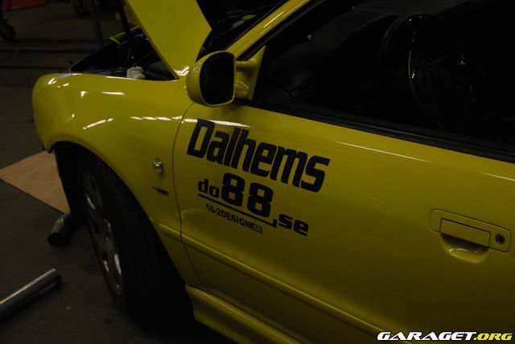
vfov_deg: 23.8
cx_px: 258
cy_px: 172
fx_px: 816
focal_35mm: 57
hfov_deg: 35.0
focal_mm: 38
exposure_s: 1/100
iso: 800
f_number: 4.8
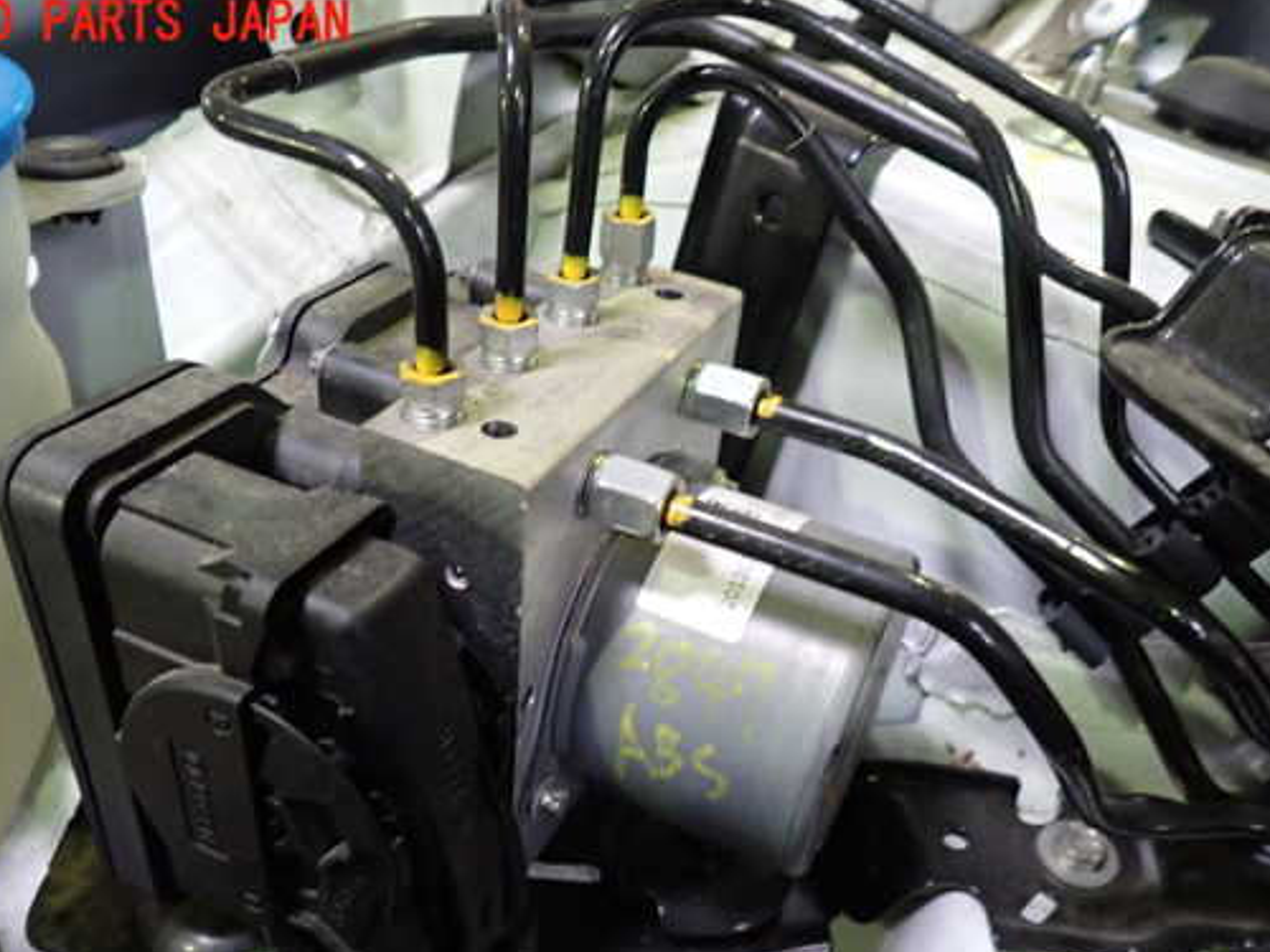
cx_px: 650
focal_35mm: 30
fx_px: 1101
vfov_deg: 46.6
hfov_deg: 60.0
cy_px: 564
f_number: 2
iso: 640
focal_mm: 4.5
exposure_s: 1/30
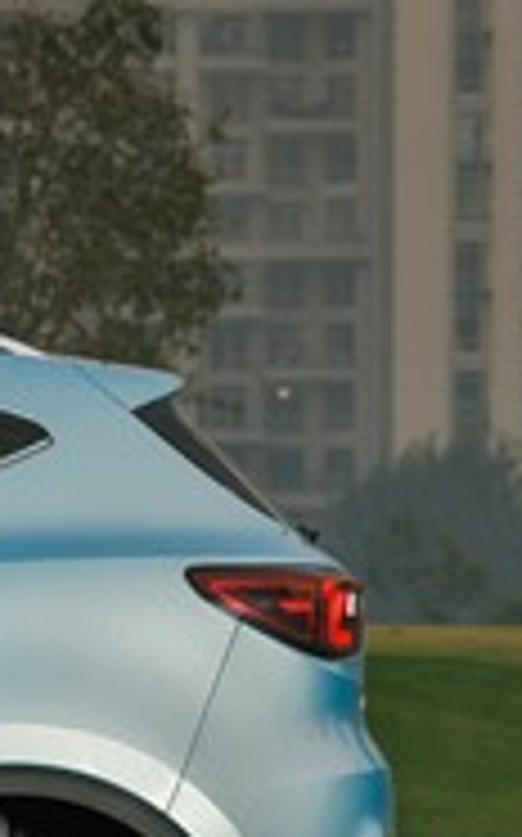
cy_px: 727
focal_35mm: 316
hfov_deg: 4.1
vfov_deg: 6.6
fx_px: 7204
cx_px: -765
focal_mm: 85
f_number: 5
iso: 50
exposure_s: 1/160
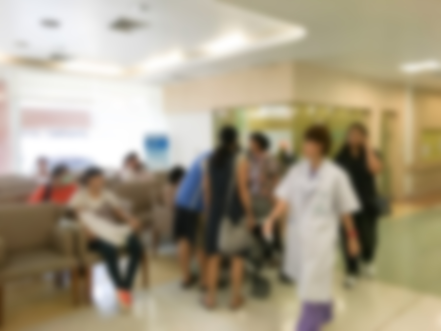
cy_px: 166
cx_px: 220
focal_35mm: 29
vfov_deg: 48.2
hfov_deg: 61.7
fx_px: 369
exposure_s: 1/35
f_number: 2.2
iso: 40
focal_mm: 4.15
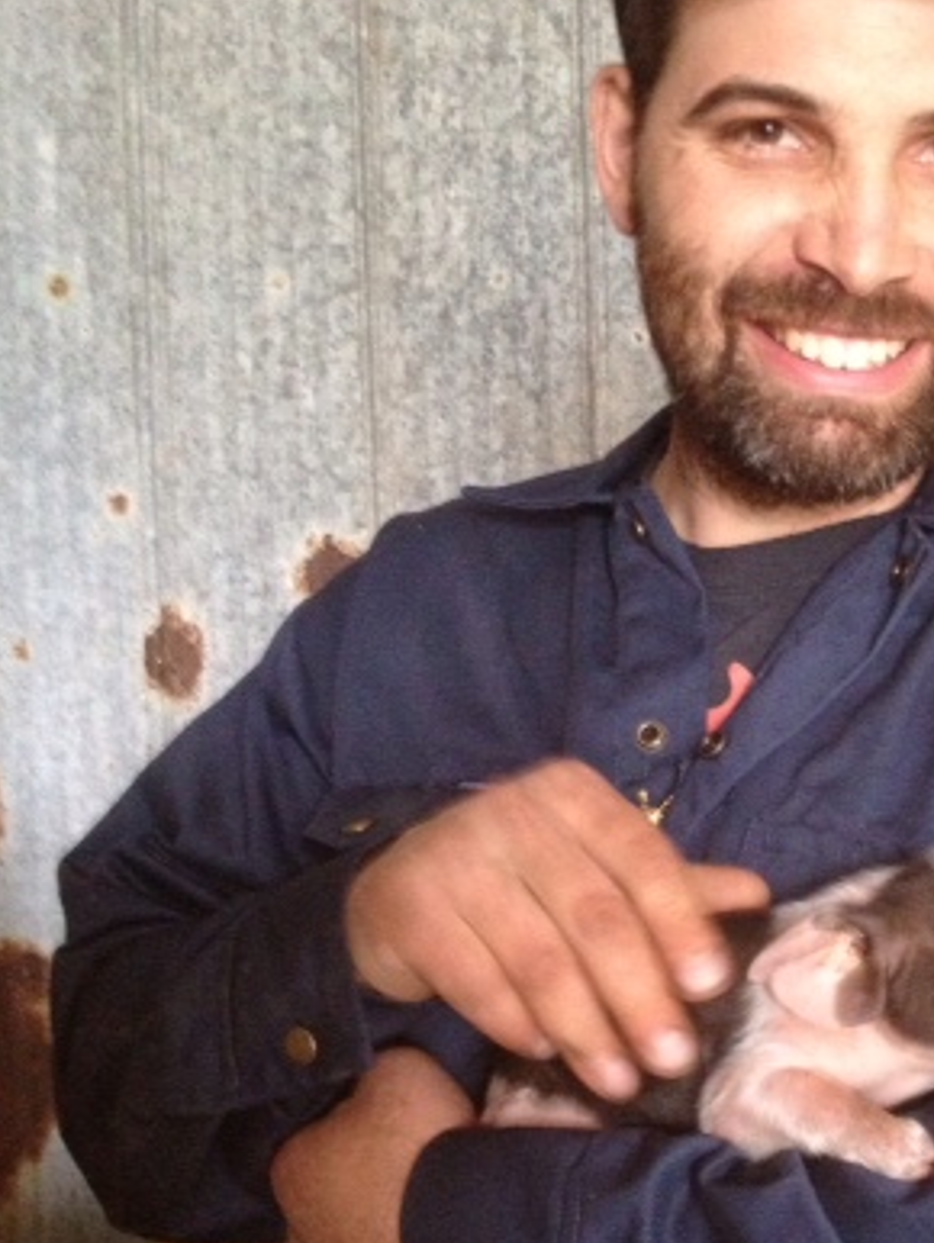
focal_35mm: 58
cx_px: 763
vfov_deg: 33.0
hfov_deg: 24.8
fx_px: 2084
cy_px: 789
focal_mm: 4.28
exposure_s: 1/17
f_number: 2.4
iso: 400
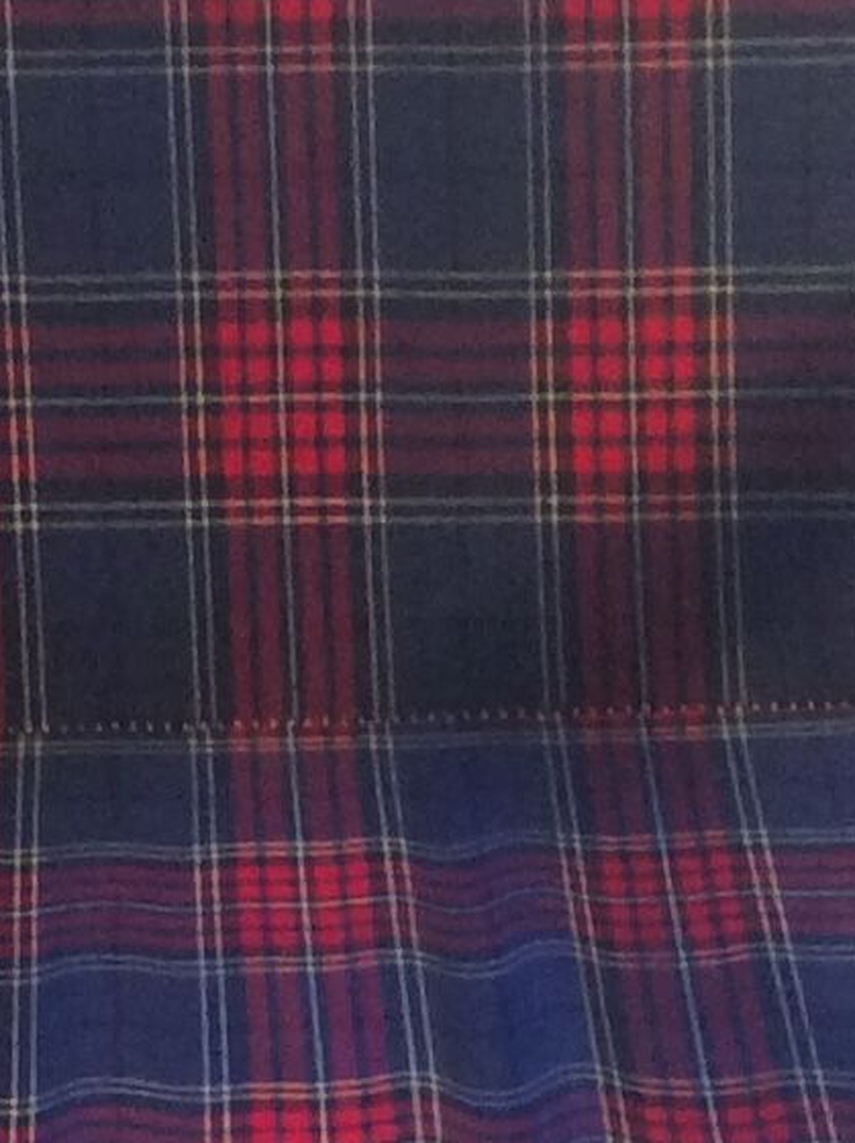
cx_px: 198
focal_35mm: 148
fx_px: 4881
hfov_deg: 10.0
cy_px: 963
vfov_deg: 13.3
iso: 125
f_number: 2.4
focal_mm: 3.3
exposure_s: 1/25
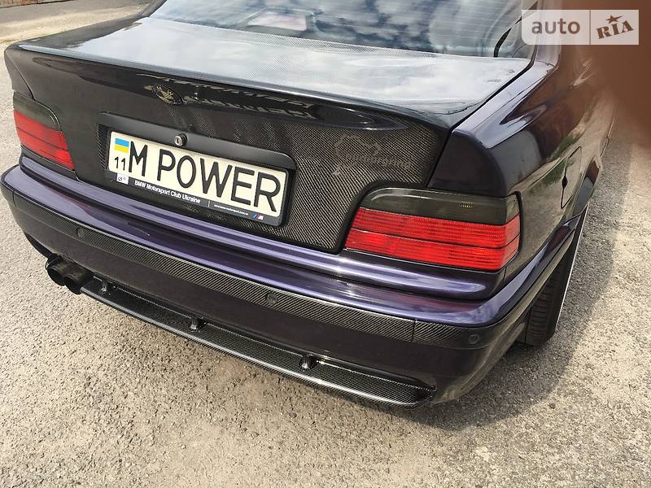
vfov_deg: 48.2
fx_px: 545
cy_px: 244
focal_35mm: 29
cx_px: 326
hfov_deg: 61.7
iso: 25
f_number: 2.2
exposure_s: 1/490
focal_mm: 4.2
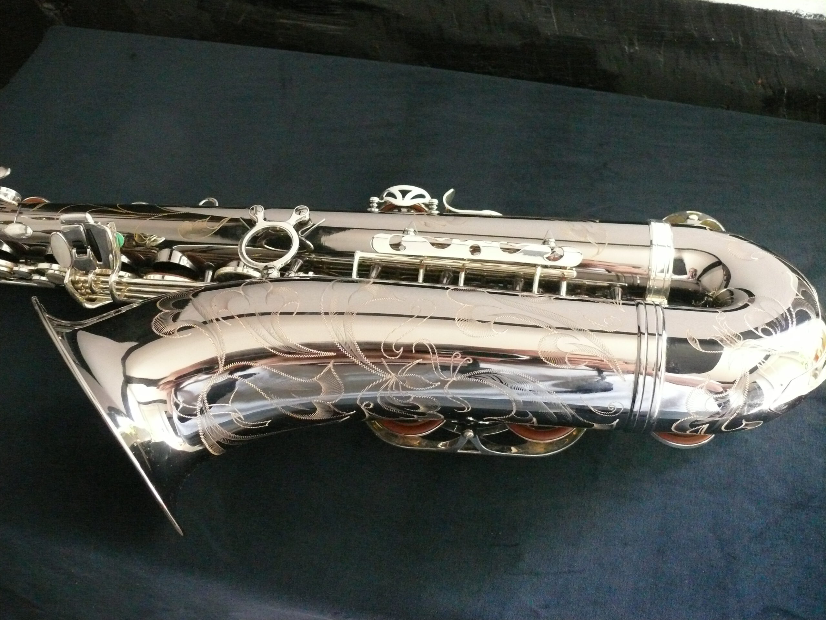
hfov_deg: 52.6
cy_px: 310
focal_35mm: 35
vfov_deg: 40.7
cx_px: 413
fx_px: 835
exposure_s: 1/25
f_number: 2.8
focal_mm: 7.4
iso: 800
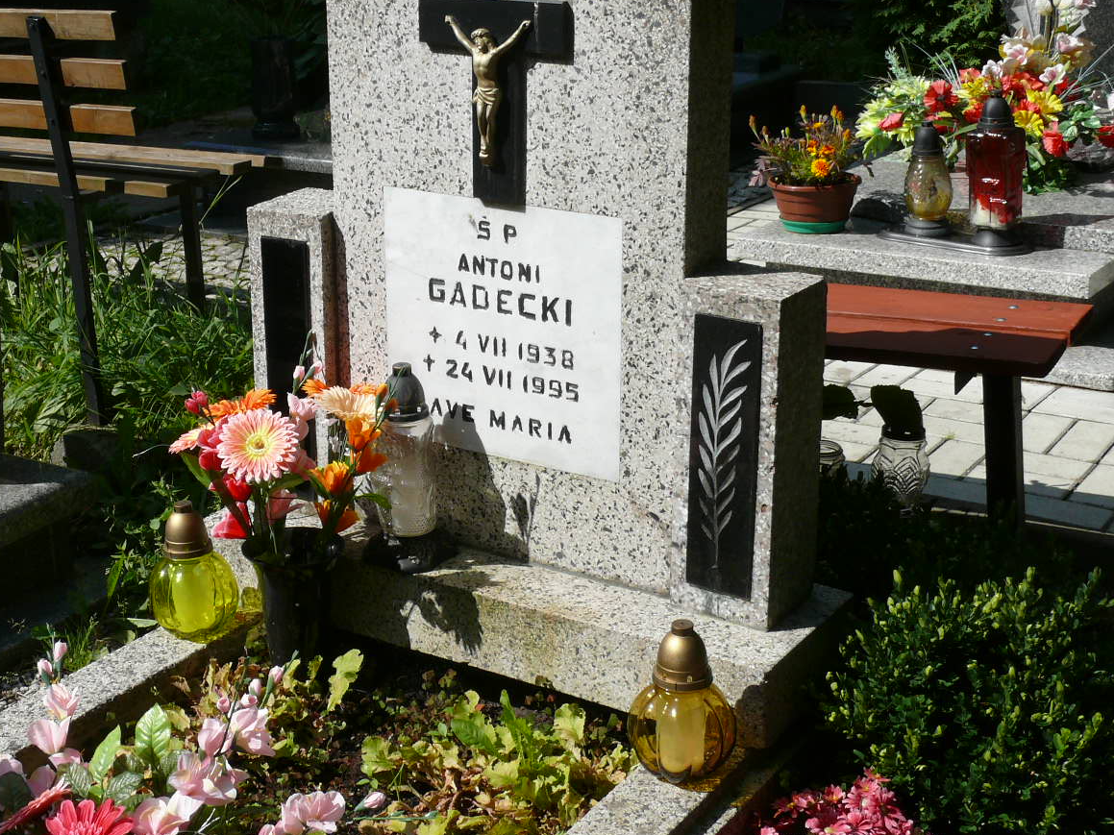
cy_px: 380
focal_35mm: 58
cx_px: 438
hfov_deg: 33.1
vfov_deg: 25.2
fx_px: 1866
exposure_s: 1/500
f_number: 6.3
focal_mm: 8.4
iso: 100
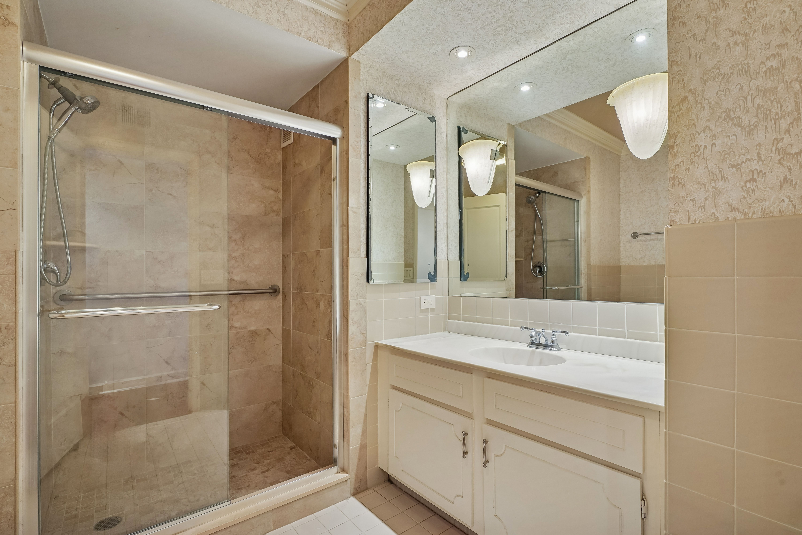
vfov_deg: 73.7
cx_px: 401
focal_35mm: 16
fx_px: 356
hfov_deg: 96.7
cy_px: 268
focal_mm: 16
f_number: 9
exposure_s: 1/20
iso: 320
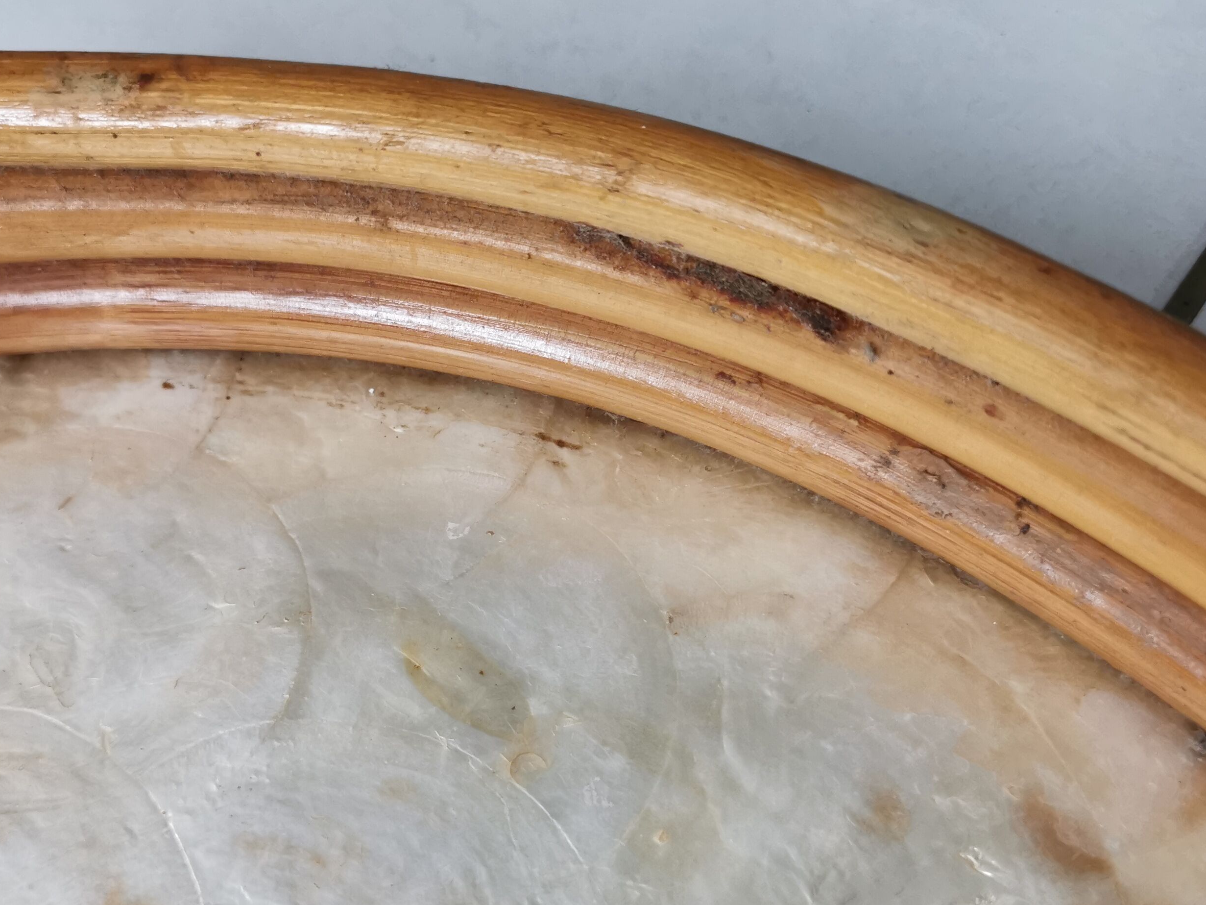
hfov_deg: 46.6
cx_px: 503
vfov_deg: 35.9
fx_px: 1394
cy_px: 528
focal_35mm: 40
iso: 200
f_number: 1.6
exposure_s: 1/50
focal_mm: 5.56
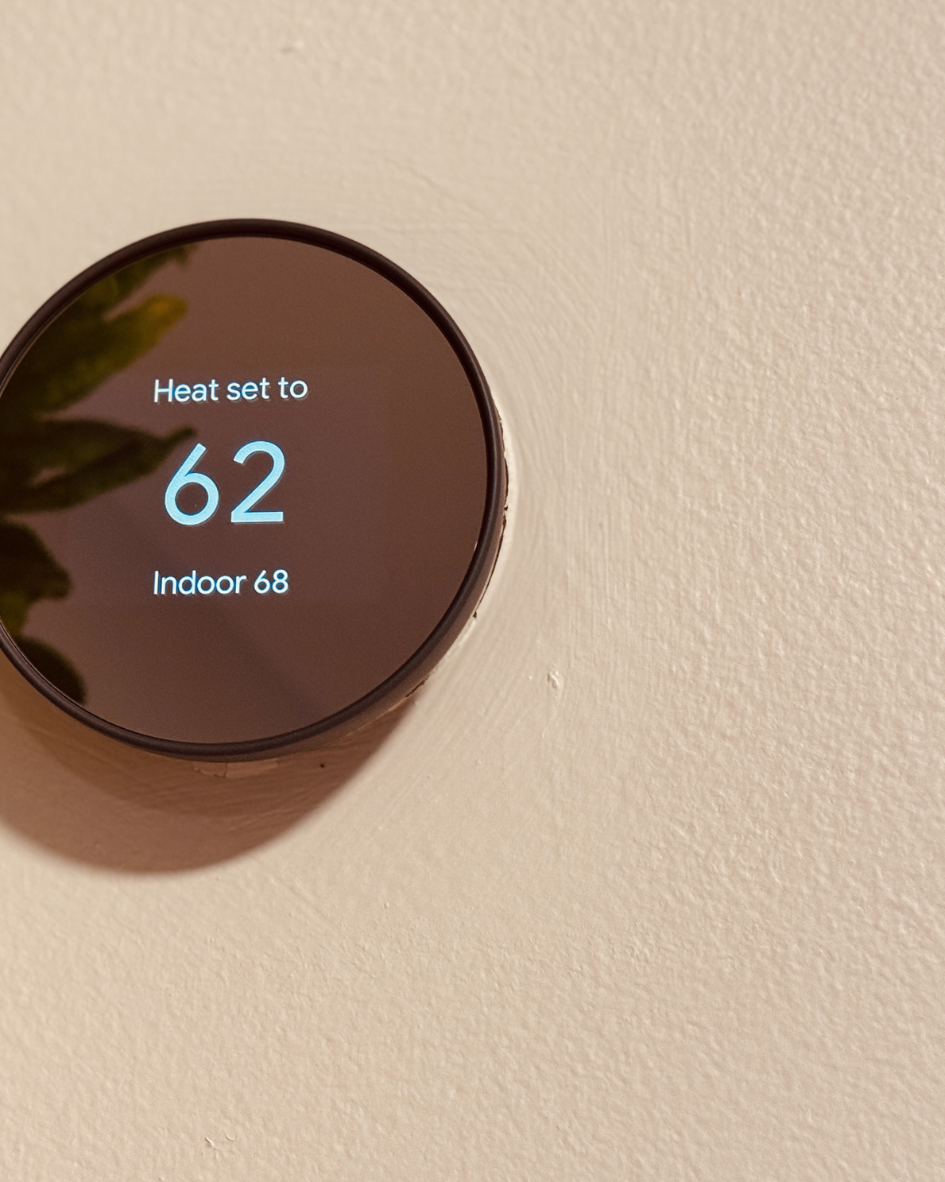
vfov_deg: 30.0
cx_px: 166
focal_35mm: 63
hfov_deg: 23.8
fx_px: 2203
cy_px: 593
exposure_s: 1/40
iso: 250
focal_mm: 6.76
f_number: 1.78
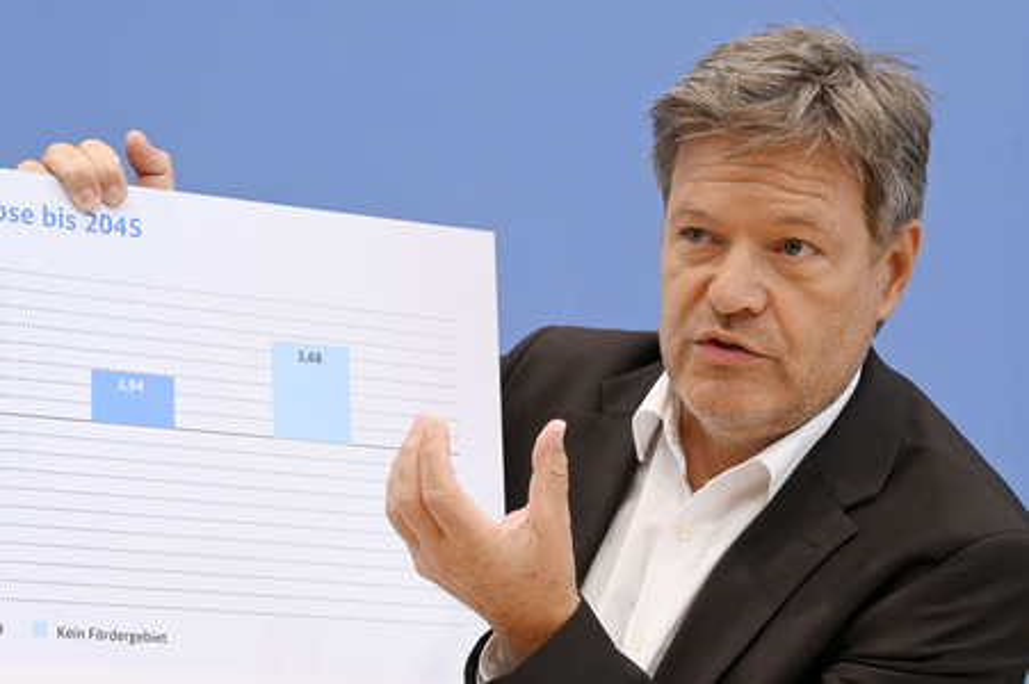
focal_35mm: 120
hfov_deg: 17.1
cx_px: 514
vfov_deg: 11.4
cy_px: 342
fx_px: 3427
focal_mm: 120
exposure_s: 1/500
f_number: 5.6
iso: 3200
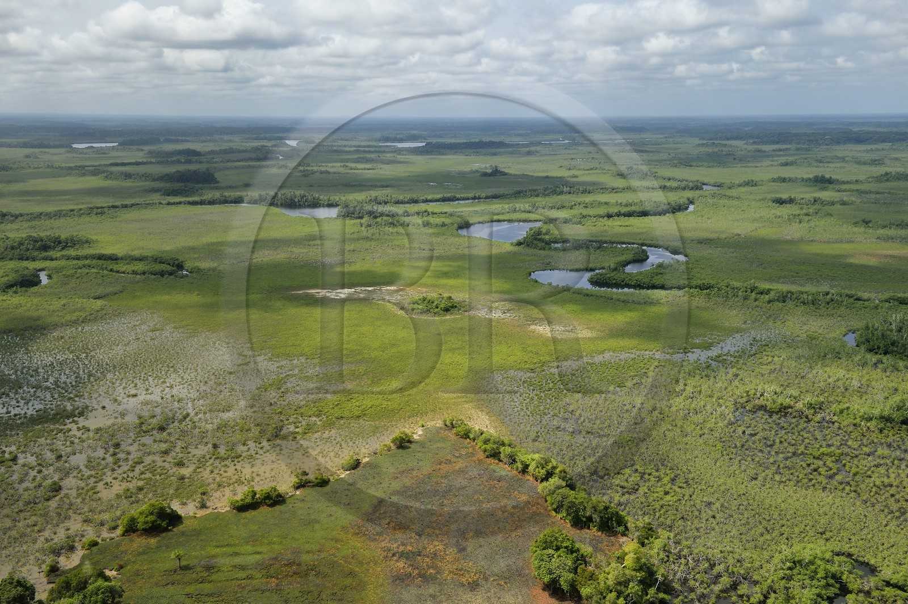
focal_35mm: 34
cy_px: 302
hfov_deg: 55.8
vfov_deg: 38.8
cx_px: 454
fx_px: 857
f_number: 8
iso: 200
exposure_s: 1/320
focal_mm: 34
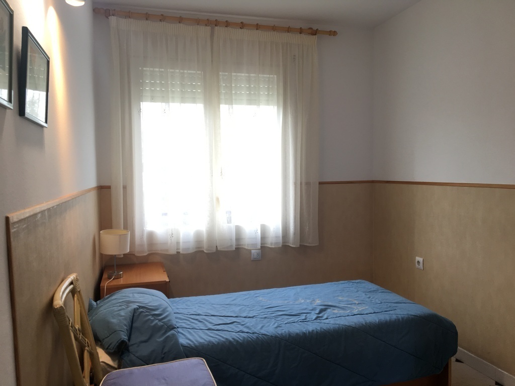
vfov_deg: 48.2
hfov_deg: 61.7
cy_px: 193
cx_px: 258
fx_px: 431
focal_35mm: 29
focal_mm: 4.15
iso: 32
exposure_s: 1/50
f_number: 2.2
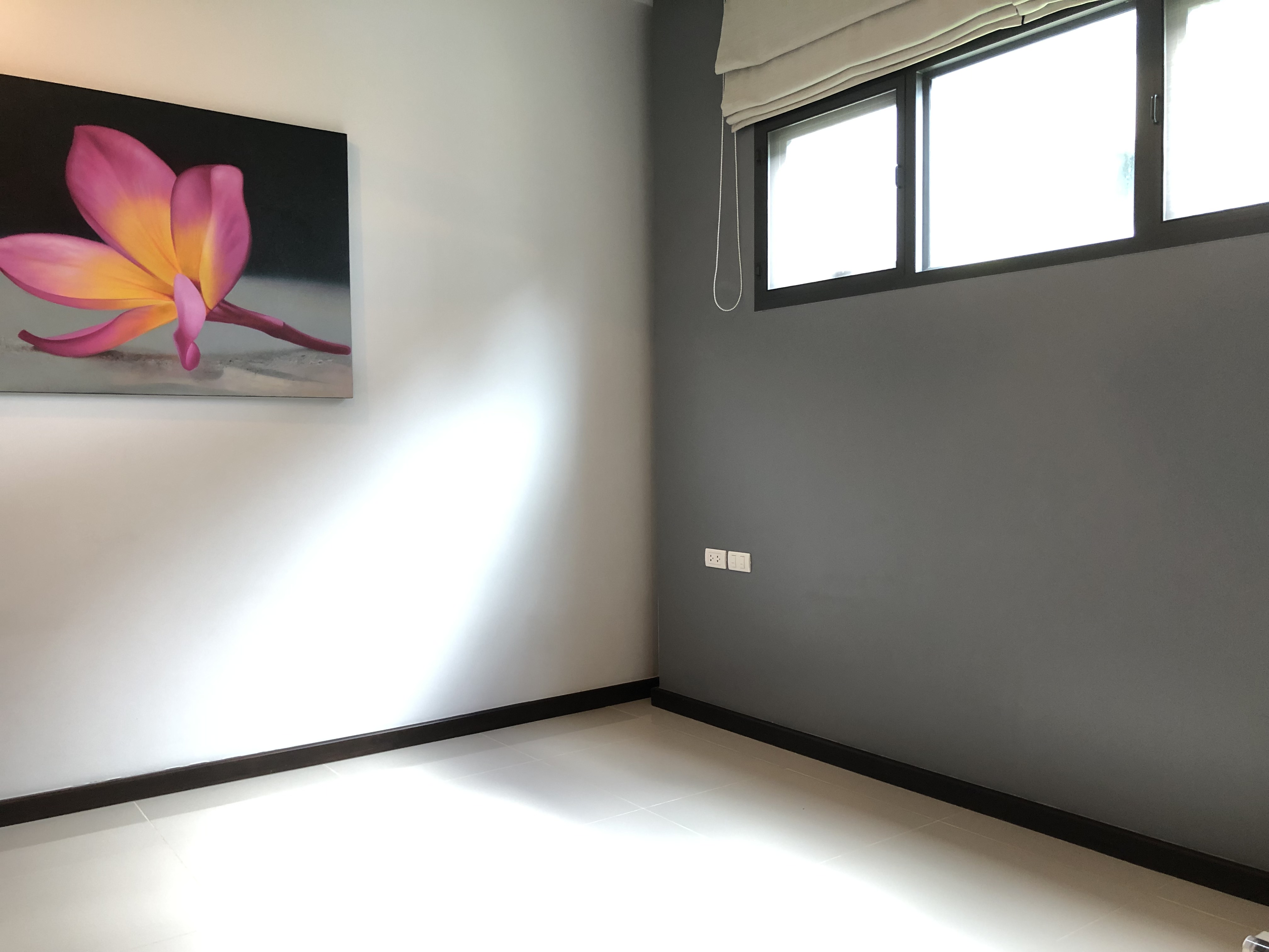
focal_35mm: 28
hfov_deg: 63.4
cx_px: 634
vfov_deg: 49.7
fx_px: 1026
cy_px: 476
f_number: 1.8
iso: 64
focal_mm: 4
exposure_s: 1/17
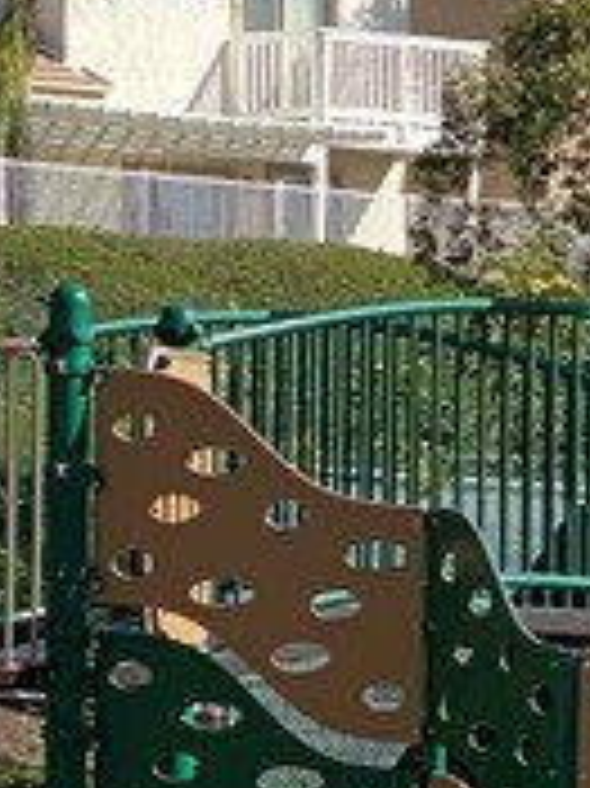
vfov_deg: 6.5
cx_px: 329
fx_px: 6917
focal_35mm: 304
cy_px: 815
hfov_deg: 4.9
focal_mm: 6
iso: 20
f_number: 2
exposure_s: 1/1020
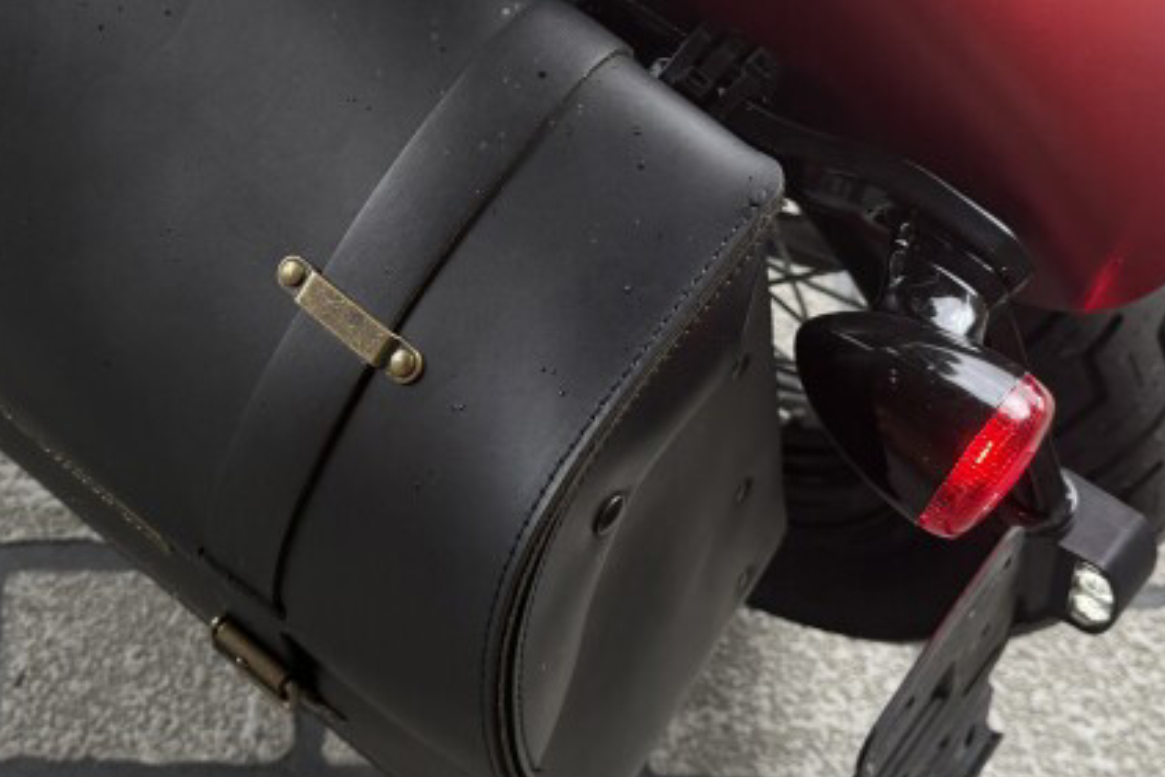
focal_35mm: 63
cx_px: 395
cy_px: 198
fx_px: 2039
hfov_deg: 31.7
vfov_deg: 21.4
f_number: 1.78
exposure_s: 1/134
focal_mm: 6.76
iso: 64
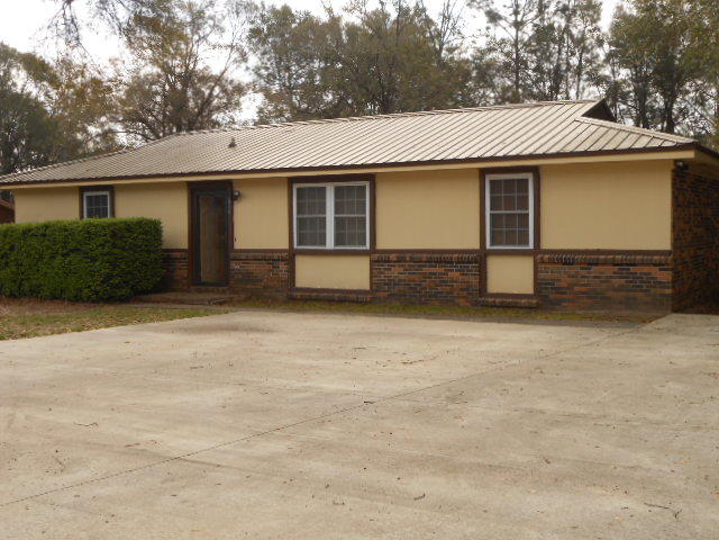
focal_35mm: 44
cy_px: 270
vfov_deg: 32.9
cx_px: 360
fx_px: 914
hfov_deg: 42.9
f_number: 4.5
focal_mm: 7.8
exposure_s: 1/250
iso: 80
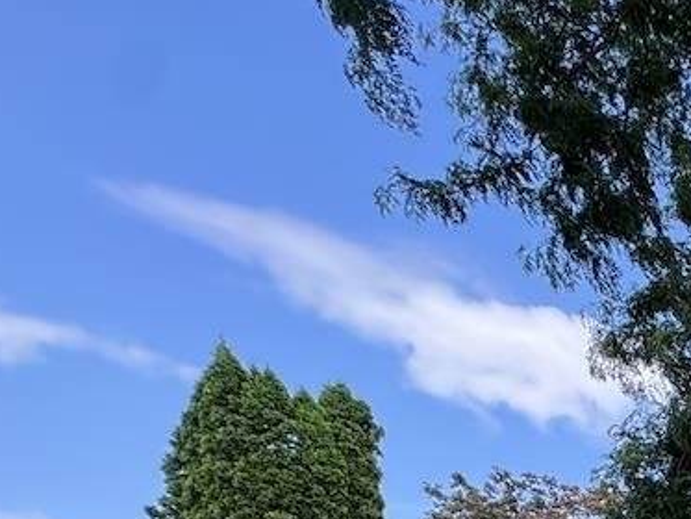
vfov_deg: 22.4
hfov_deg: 24.8
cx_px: 1143
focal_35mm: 48
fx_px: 958
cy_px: 856
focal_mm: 2.22
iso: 40
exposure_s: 1/200
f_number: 2.2
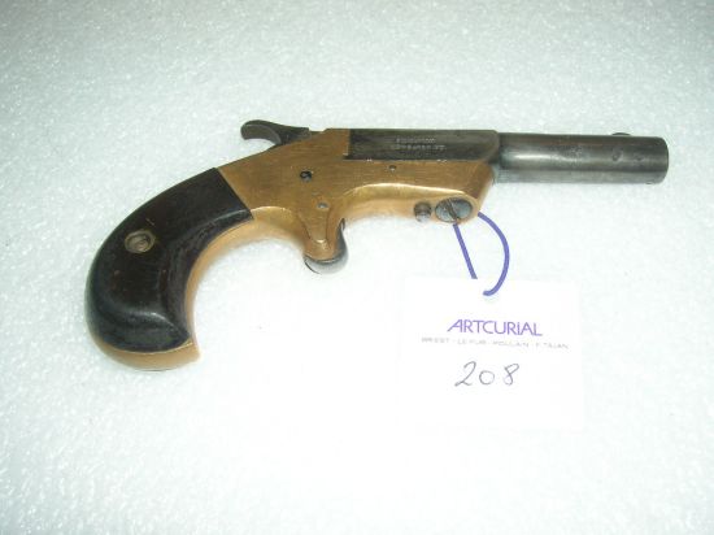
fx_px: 701
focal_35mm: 34
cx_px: 357
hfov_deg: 54.0
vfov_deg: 41.8
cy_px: 268
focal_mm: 5.7
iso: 50
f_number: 4.9
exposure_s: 1/60.1
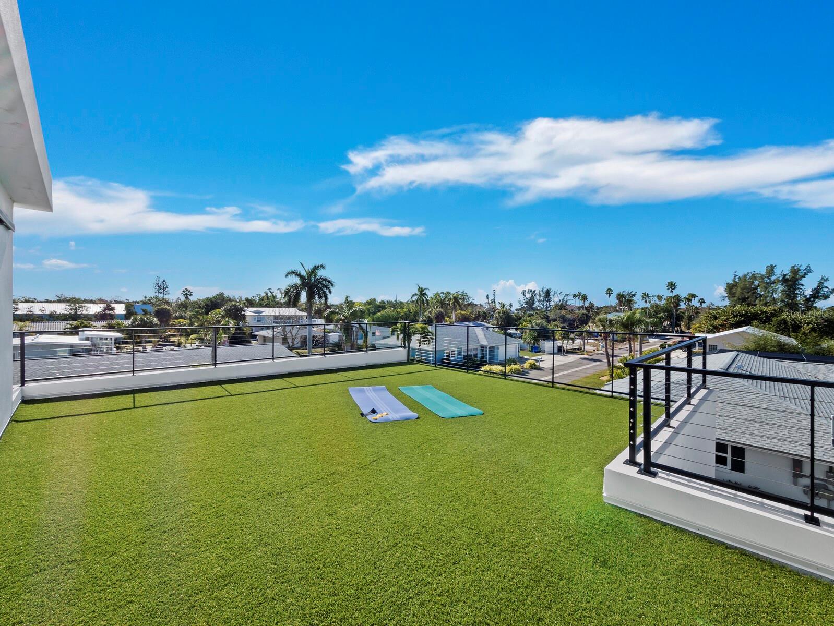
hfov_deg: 102.0
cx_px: 417
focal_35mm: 14
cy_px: 313
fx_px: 337
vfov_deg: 85.7
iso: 320
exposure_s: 1/200
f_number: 13
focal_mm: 7
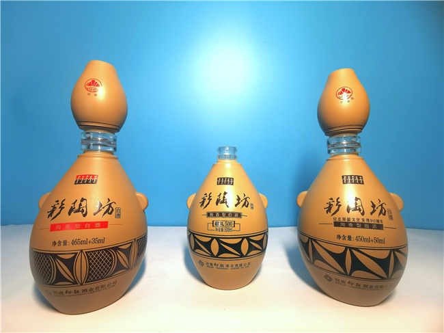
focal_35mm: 17
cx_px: 222
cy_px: 166
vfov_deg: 74.7
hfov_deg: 91.0
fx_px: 218
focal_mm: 2.26
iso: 64
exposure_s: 1/50
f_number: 2.2
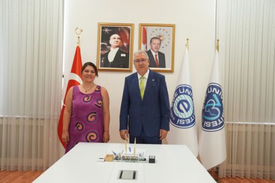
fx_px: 252
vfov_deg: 39.9
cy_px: 92
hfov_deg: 57.2
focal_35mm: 33
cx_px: 138
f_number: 3.2
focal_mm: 33
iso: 1600
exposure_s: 1/125
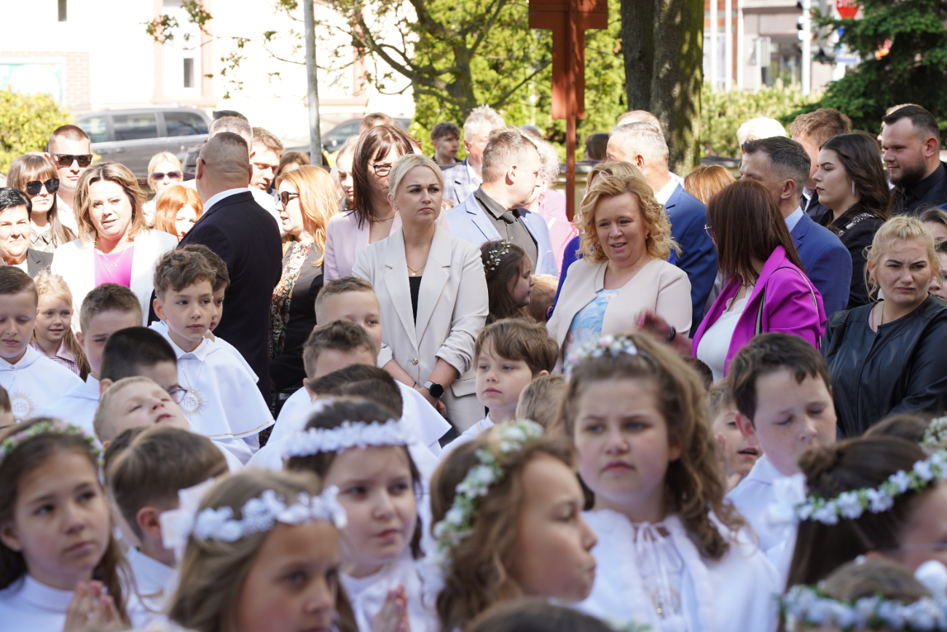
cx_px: 474
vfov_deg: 13.0
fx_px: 2762
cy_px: 316
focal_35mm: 105
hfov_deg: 19.5
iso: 160
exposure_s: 1/100
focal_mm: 105
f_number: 7.1
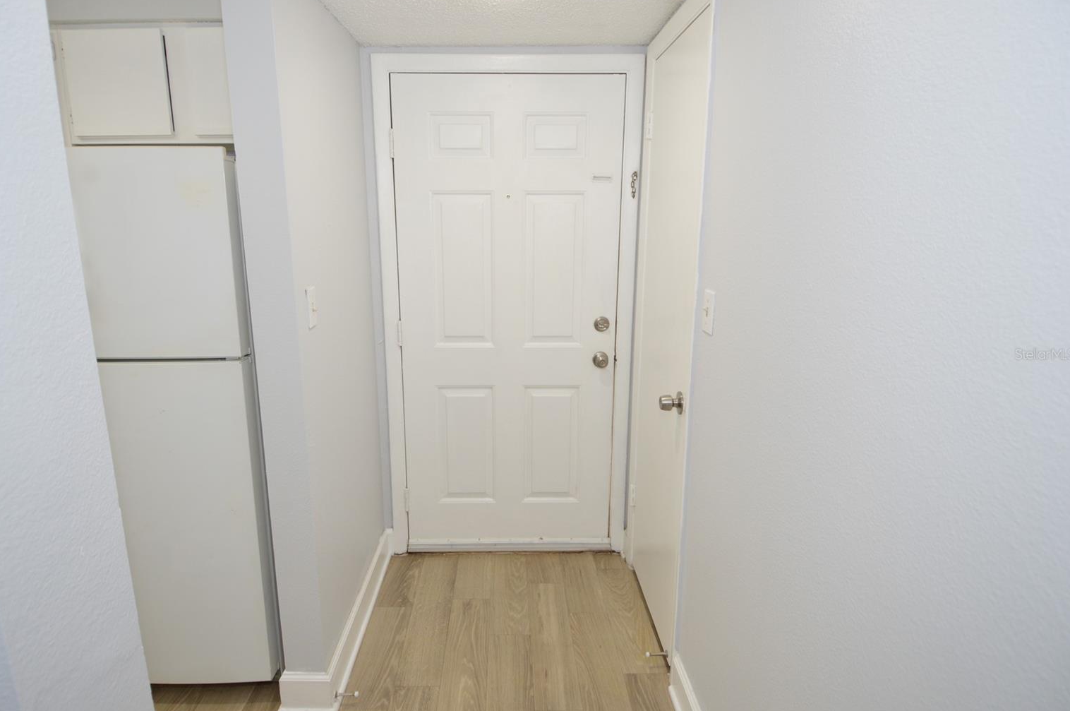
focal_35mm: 19
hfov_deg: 86.9
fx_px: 564
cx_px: 513
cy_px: 354
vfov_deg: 64.4
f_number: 4.5
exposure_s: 1/80
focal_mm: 12
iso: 400
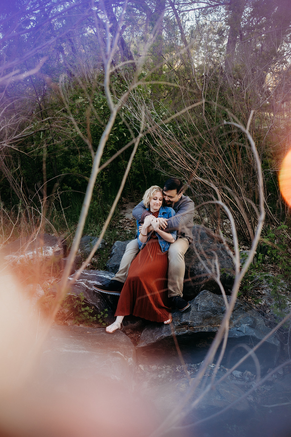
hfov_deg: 37.9
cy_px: 218
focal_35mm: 35
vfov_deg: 54.4
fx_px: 424
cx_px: 146
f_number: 2.8
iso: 200
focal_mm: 35
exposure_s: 1/320
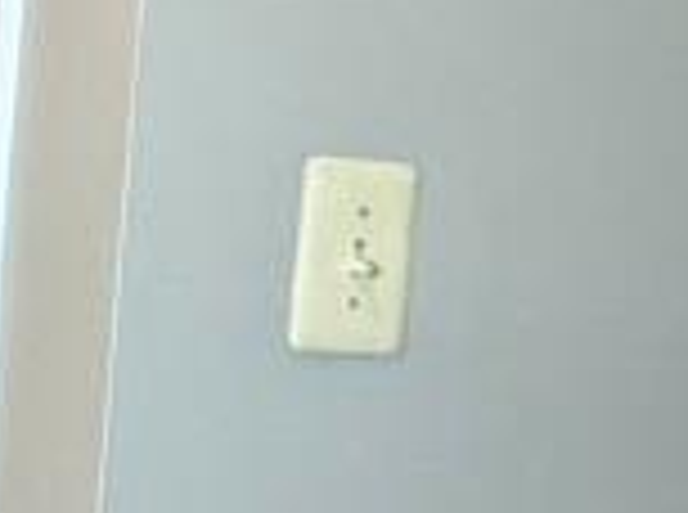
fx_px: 1864
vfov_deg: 15.5
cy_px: 477
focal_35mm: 94
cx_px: -202
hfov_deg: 19.3
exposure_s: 1/120
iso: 200
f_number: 2.2
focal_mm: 2.22
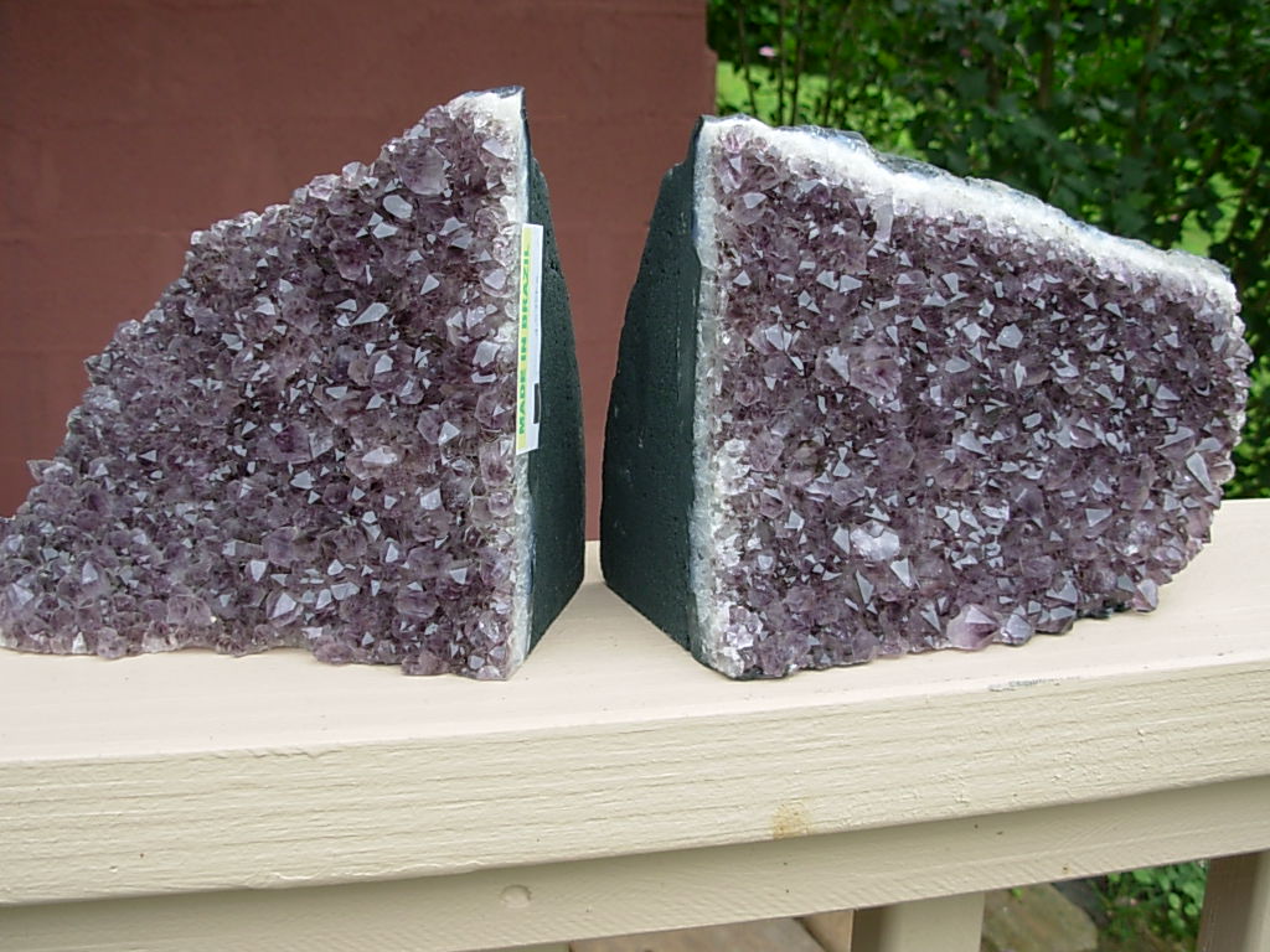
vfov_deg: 37.7
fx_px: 1394
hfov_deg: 49.0
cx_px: 635
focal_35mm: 38
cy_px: 476
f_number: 2.9
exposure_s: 1/304
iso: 50
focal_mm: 6.3
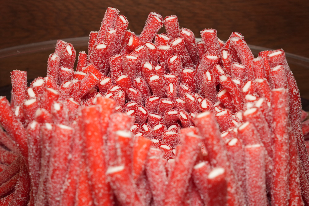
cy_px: 103
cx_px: 154
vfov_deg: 20.4
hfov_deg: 30.2
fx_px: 572
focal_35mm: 67
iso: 640
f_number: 13
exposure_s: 1/160
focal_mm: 66.7
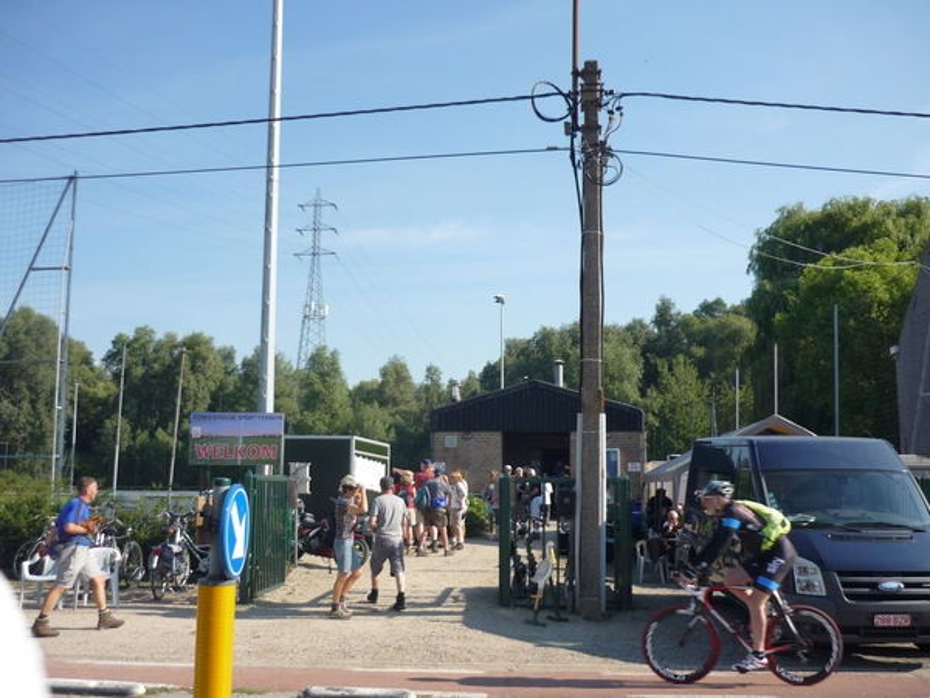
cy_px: 349
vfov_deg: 42.9
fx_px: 887
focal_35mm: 33
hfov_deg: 55.4
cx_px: 465
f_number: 8
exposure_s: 1/125
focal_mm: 5.5
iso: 100
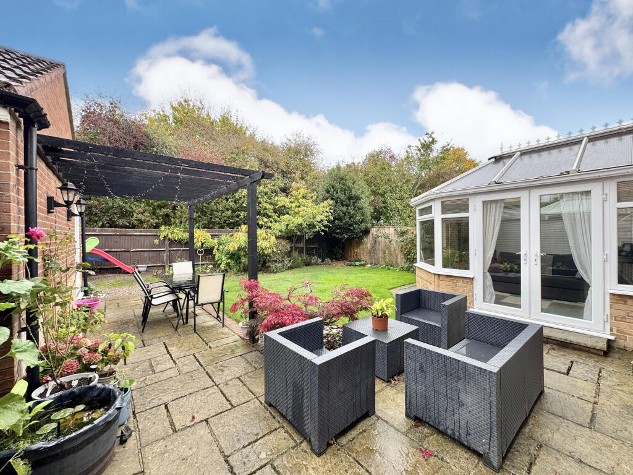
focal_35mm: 14
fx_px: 256
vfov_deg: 85.7
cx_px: 316
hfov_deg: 102.1
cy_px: 238
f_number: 2.2
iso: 50
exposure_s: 1/99
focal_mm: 2.22
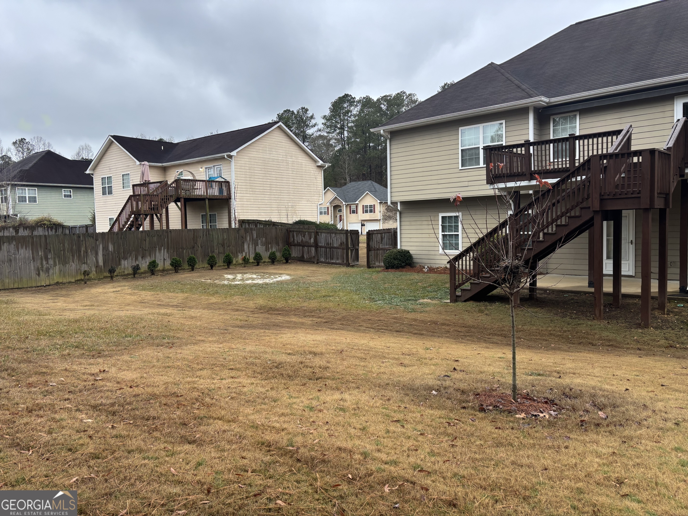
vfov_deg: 53.1
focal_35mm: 26
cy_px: 258
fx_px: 517
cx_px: 344
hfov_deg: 67.3
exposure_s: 1/121
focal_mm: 5.96
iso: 50
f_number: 1.6
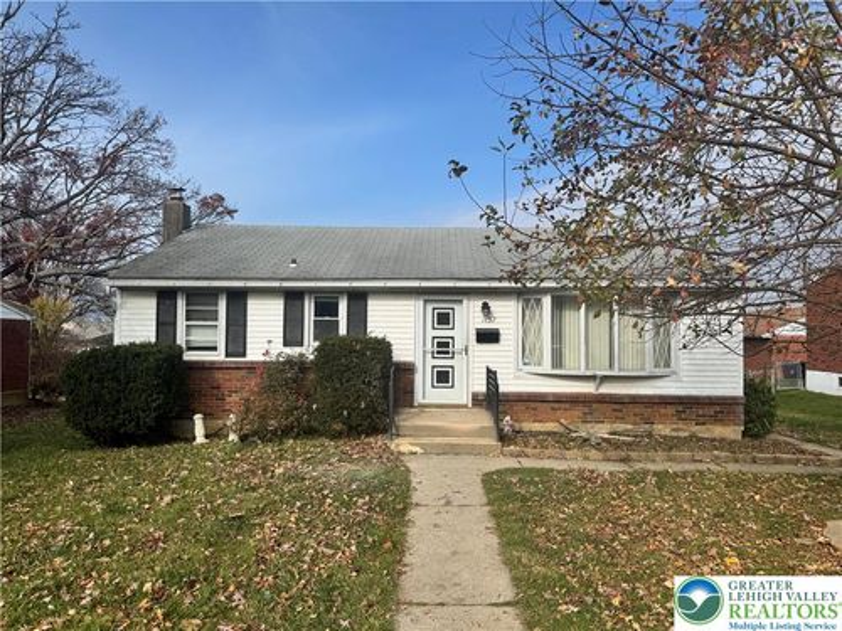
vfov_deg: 56.8
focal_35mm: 24
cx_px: 421
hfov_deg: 71.6
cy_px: 316
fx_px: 584
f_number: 1.78
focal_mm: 6.76
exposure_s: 1/5348
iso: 80
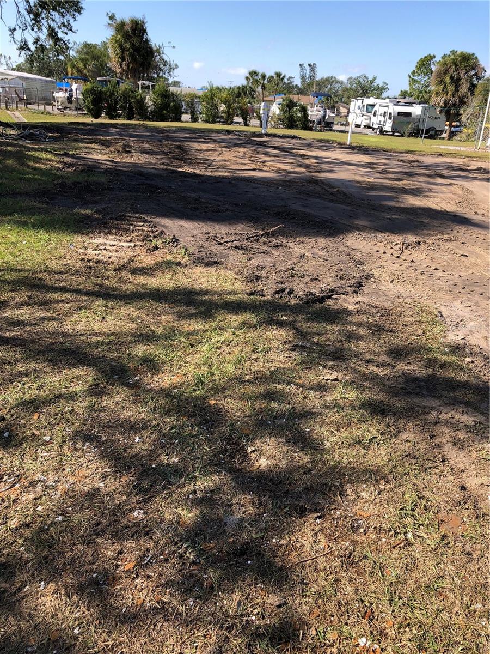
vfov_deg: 63.4
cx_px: 245
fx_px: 528
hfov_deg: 49.7
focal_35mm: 28
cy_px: 327
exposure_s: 1/883
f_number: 1.8
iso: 20
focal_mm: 3.99
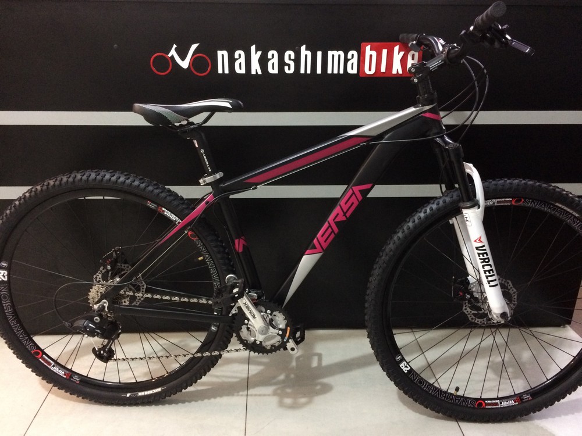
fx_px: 488
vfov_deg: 48.2
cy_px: 218
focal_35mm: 29
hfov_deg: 61.7
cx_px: 291
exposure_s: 1/15
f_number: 2.2
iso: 320
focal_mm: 4.15
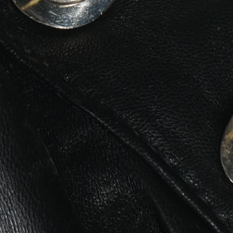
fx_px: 4333
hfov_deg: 3.1
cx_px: -39
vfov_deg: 3.1
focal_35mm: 569
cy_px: -3
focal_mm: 80
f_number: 9
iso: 200
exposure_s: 1/125
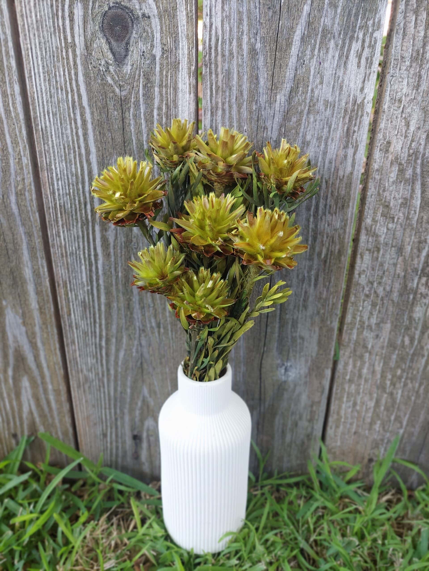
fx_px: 397
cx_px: 214
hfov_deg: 56.8
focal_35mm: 24
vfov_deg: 71.6
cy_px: 286
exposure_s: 1/30
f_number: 1.8
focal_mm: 5.23
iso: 50
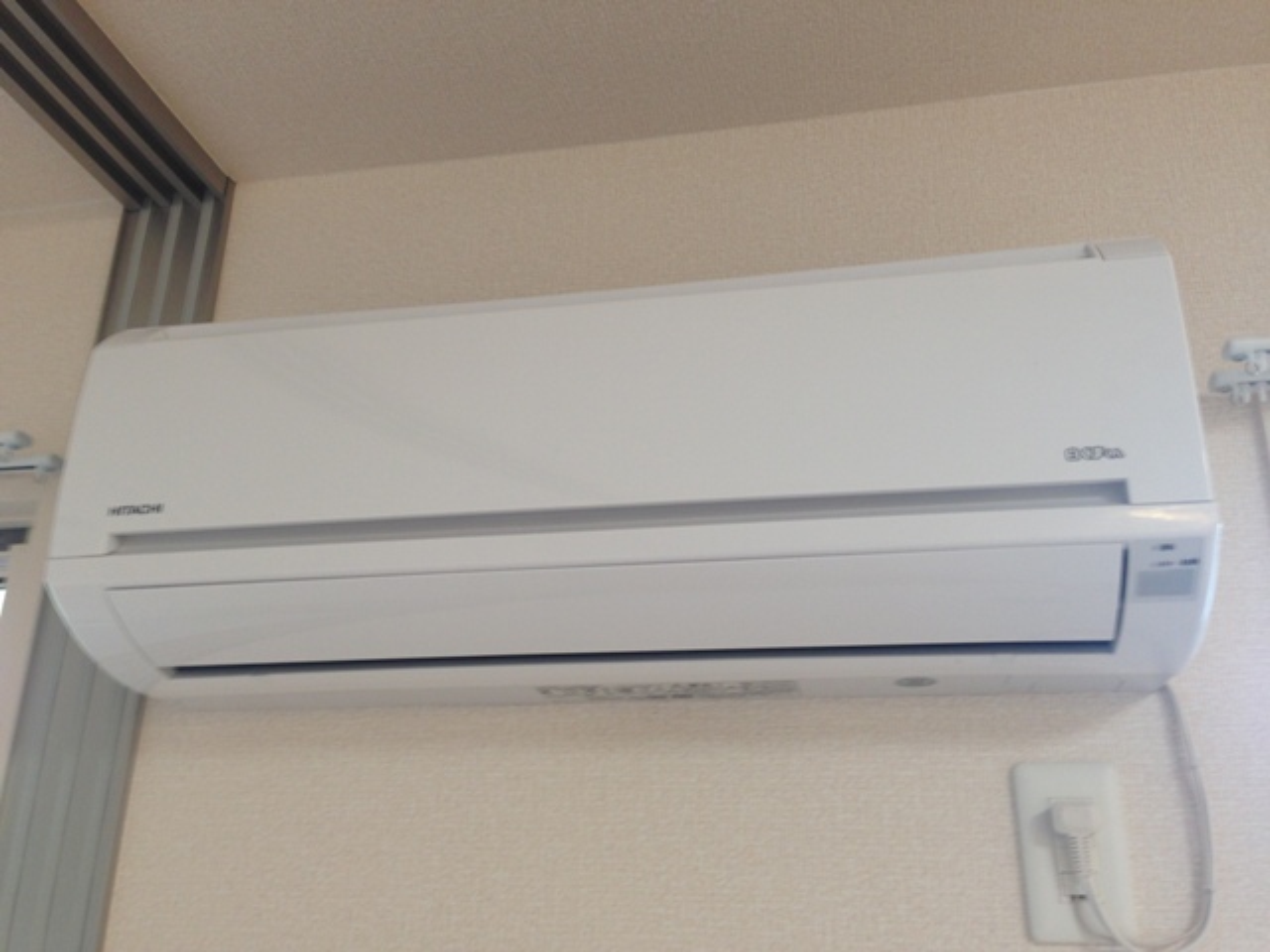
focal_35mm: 33
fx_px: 1211
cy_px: 476
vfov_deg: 42.9
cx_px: 635
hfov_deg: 55.4
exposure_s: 1/24
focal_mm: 4.12
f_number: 2.4
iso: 50
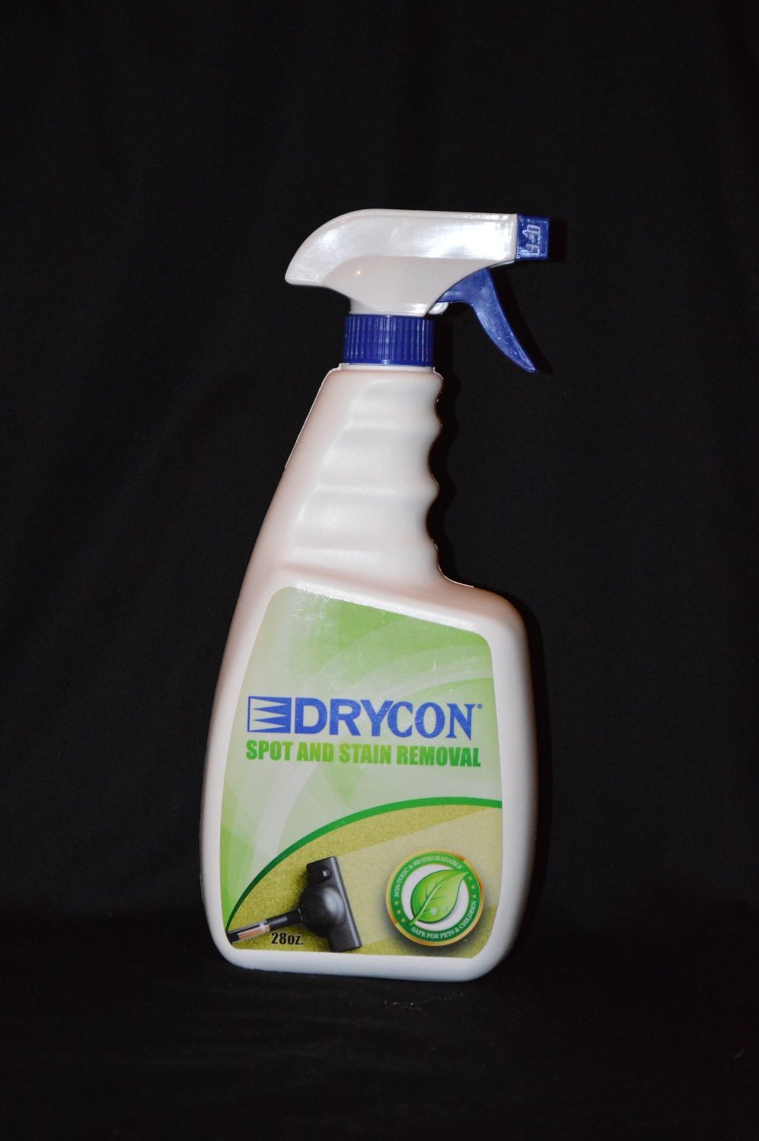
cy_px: 570
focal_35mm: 82
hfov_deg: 16.5
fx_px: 2614
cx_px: 380
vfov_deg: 24.6
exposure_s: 1/60
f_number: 5.6
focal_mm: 55
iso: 3200
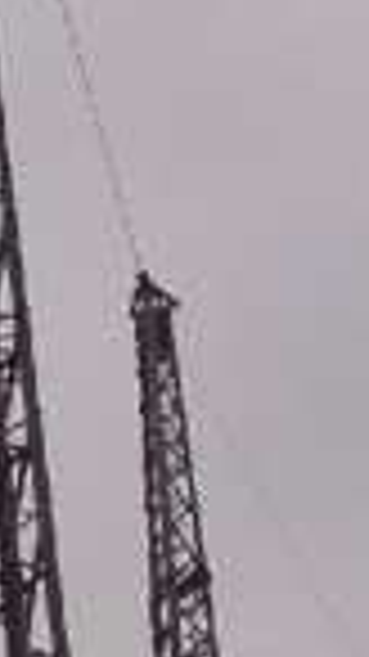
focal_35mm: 244
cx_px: -9
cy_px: 450
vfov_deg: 8.8
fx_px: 4249
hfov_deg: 5.0
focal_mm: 7.88
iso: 100
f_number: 5.97
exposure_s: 1/1701
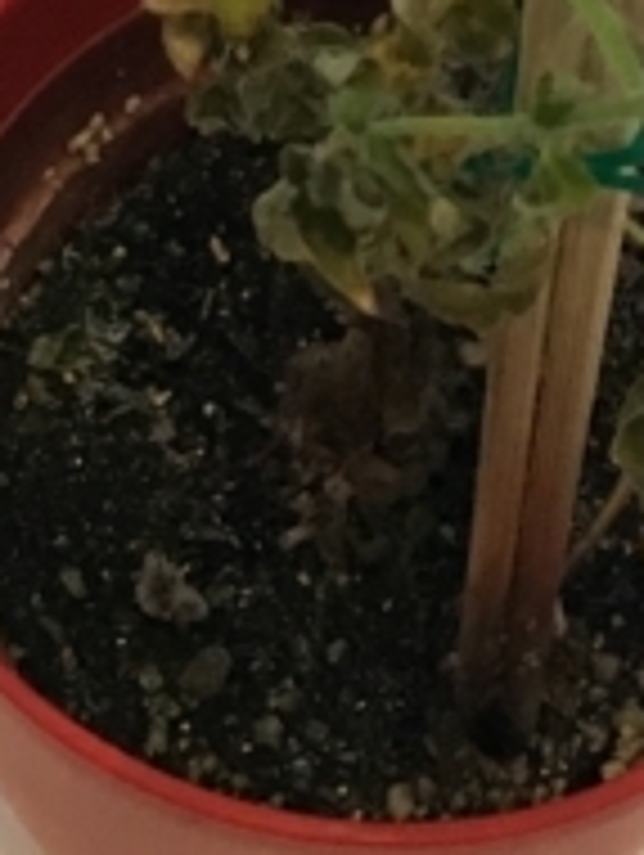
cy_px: -963
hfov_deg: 9.5
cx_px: 486
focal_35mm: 156
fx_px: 3861
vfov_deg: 11.2
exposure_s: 1/30
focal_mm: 4.15
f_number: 2.2
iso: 160
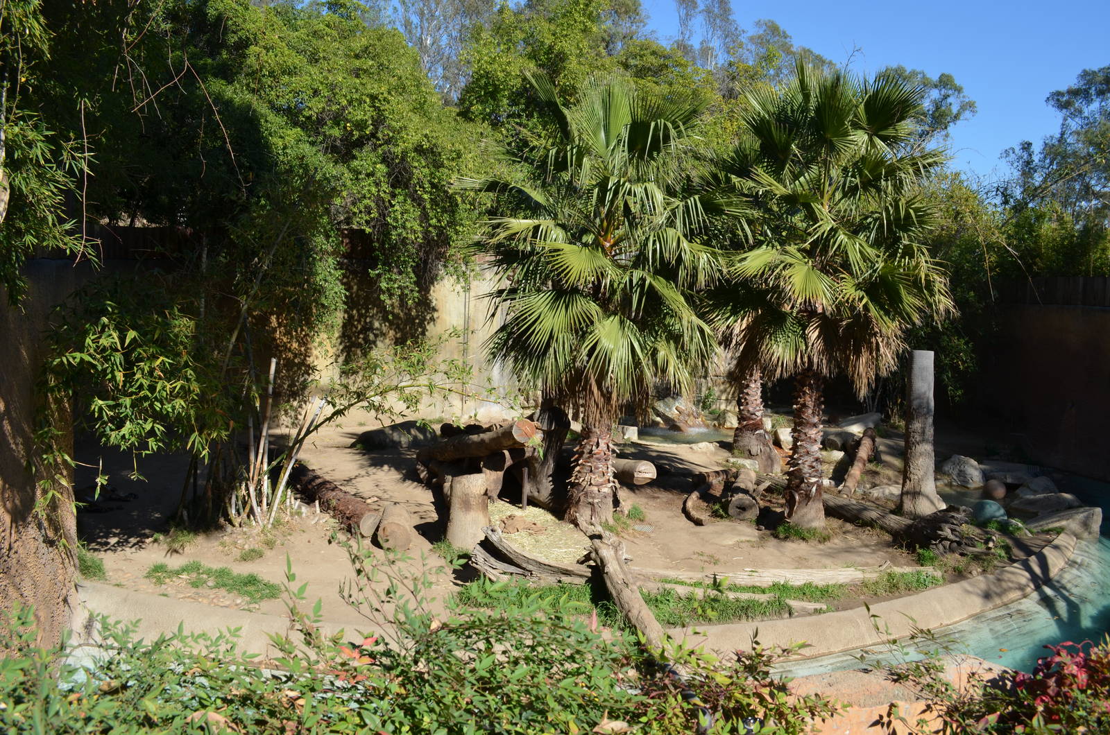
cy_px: 368
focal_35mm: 27
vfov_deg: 47.7
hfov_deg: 67.5
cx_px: 555
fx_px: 831
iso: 125
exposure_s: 1/250
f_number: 8
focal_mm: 18
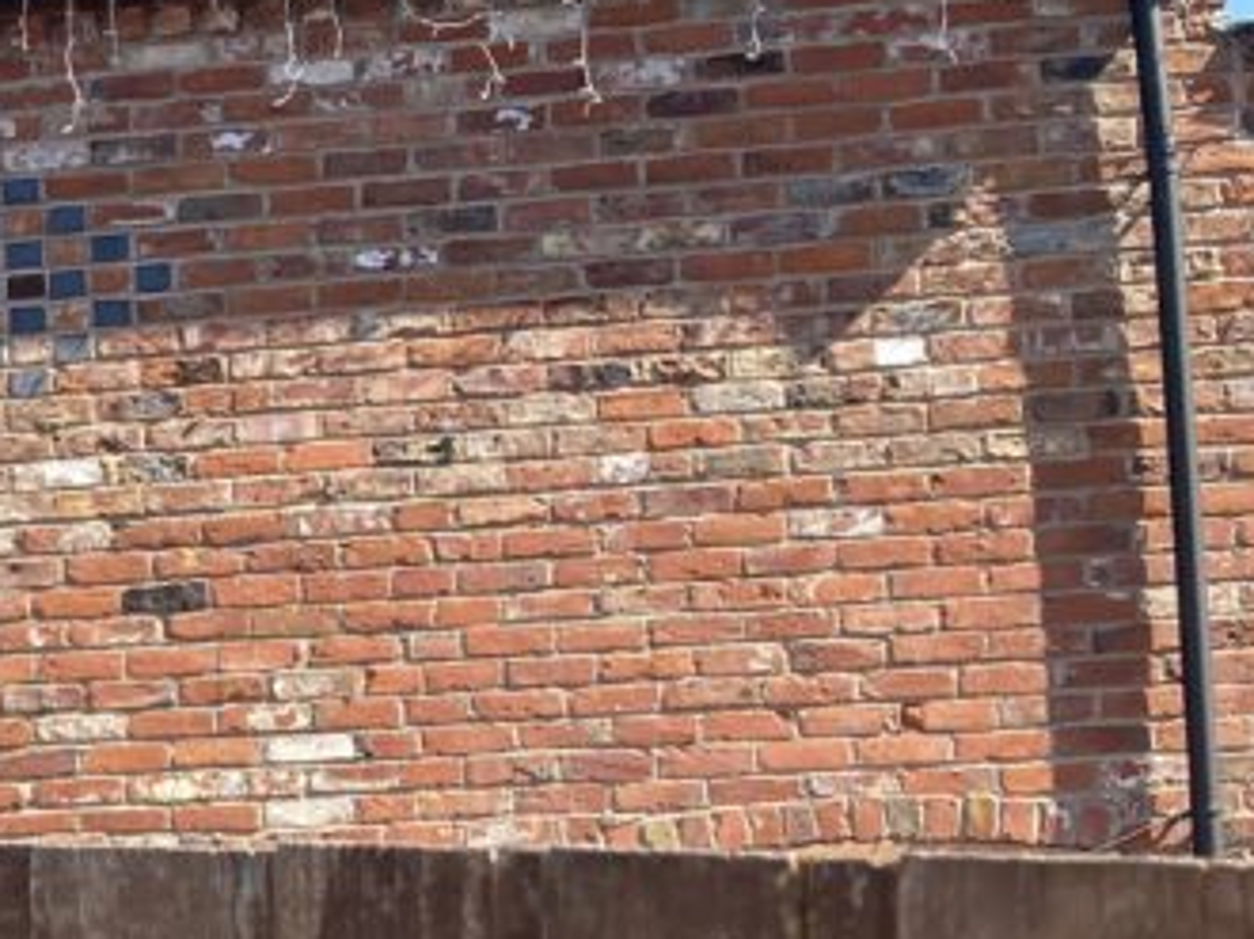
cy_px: 1076
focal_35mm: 87
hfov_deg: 19.3
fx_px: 3149
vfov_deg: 16.4
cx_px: -688
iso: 20
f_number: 1.8
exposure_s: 1/676
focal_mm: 3.99
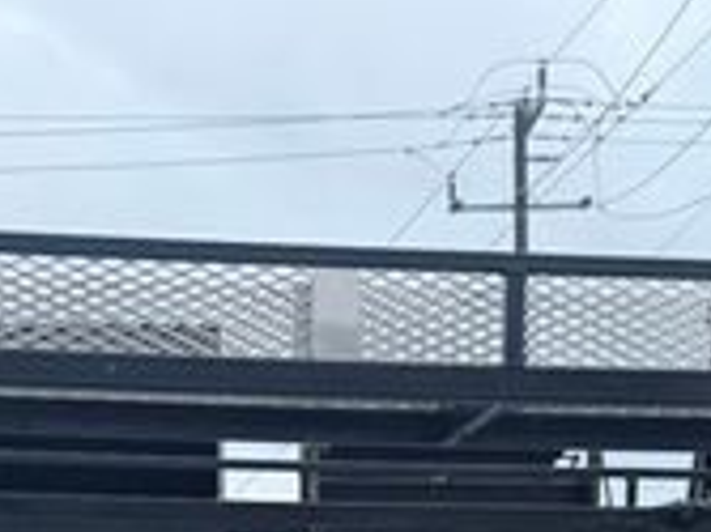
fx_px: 1888
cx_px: 319
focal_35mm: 92
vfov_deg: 14.0
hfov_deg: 21.3
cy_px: 987
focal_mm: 6.76
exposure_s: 1/1091
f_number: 1.78
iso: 80
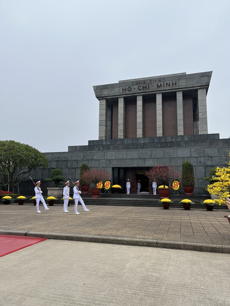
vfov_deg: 67.3
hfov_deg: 53.1
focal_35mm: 26
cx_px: 115
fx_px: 230
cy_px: 153
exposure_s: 1/1923
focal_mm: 5.1
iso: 50
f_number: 1.6
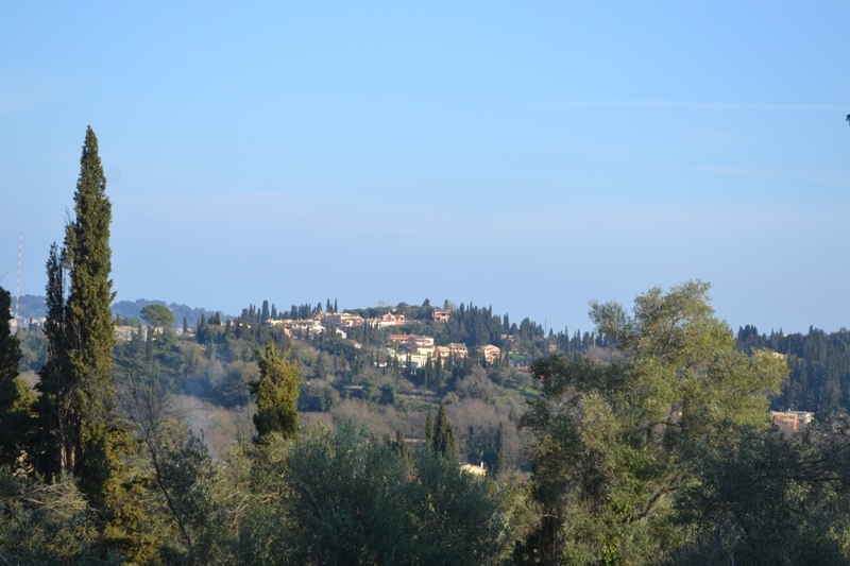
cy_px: 283
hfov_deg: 24.6
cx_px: 425
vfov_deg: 16.5
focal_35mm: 82
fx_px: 1947
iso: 100
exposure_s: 1/200
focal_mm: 55
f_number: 7.1
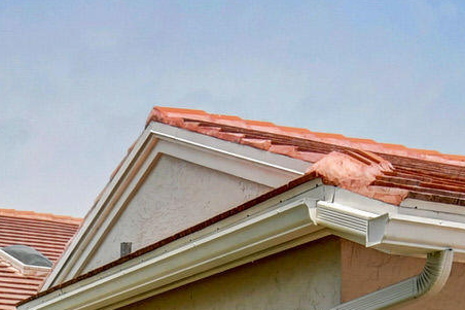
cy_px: 522
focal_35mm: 86
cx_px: 96
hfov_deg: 23.3
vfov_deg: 14.4
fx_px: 1110
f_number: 8
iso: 250
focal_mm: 10
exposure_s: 1/1000
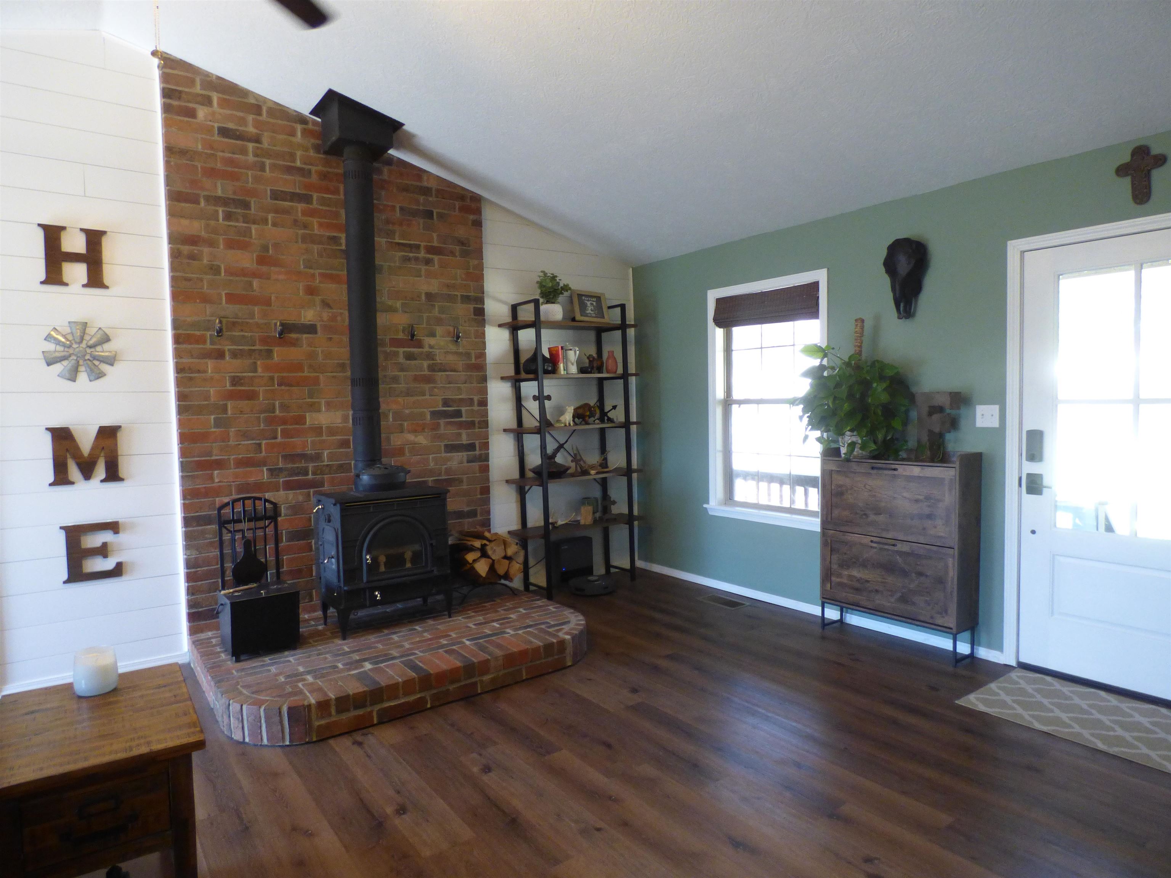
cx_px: 586
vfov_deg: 66.0
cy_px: 439
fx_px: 677
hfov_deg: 81.7
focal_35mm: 20
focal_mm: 3.58
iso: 400
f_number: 2.8
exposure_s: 1/50
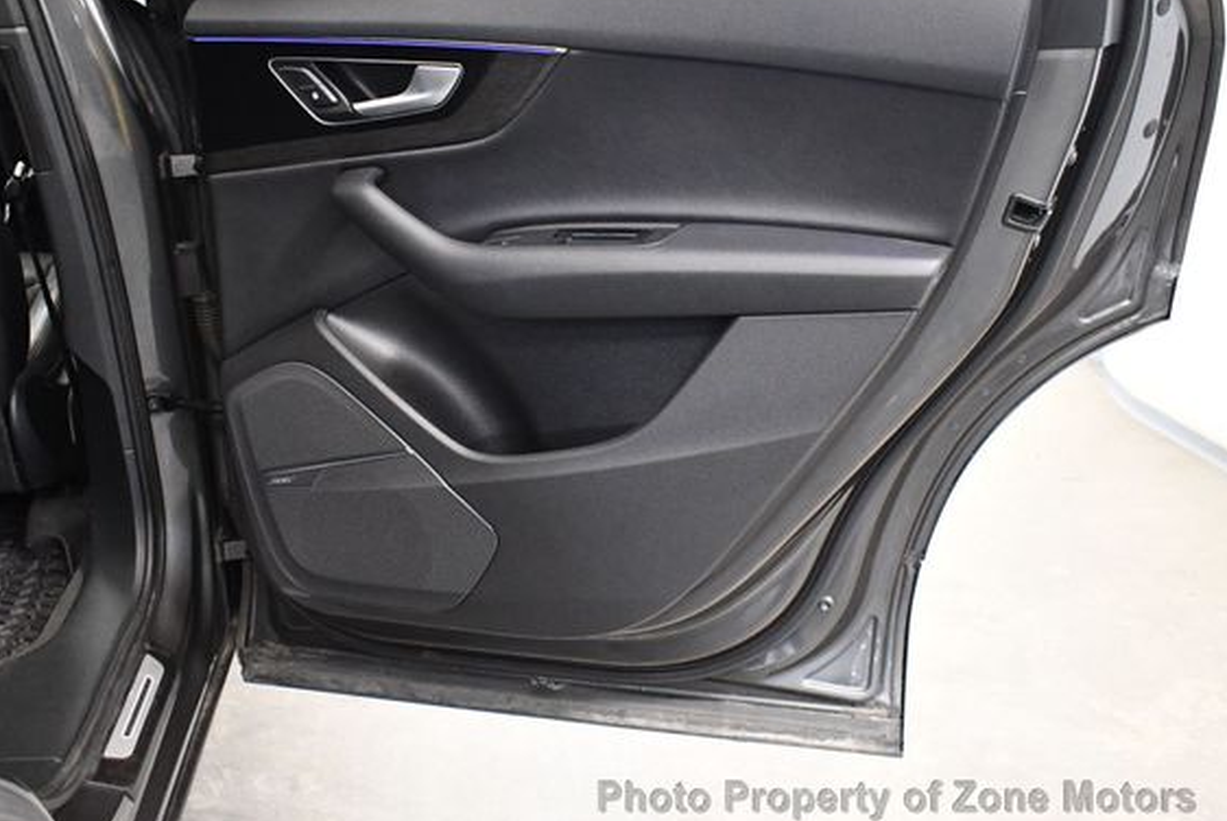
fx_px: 1399
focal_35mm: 41
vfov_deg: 32.7
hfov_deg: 47.3
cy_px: 373
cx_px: 572
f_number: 3.5
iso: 3600
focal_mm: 18
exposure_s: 1/60
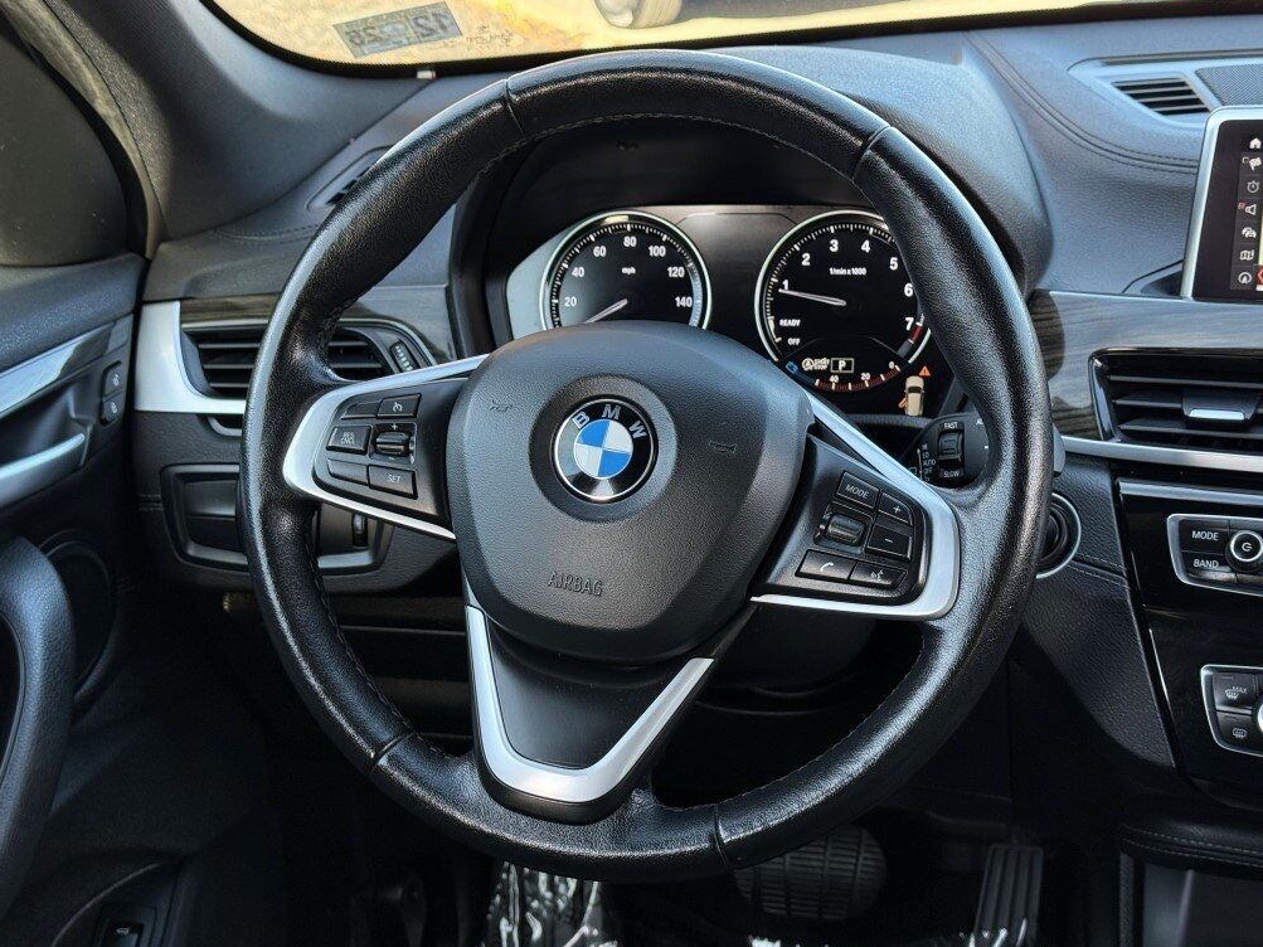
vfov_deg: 29.7
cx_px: 626
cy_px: 472
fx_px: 1788
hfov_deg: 38.9
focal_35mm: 49
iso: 100
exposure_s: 1/137
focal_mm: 6.76
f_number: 1.78
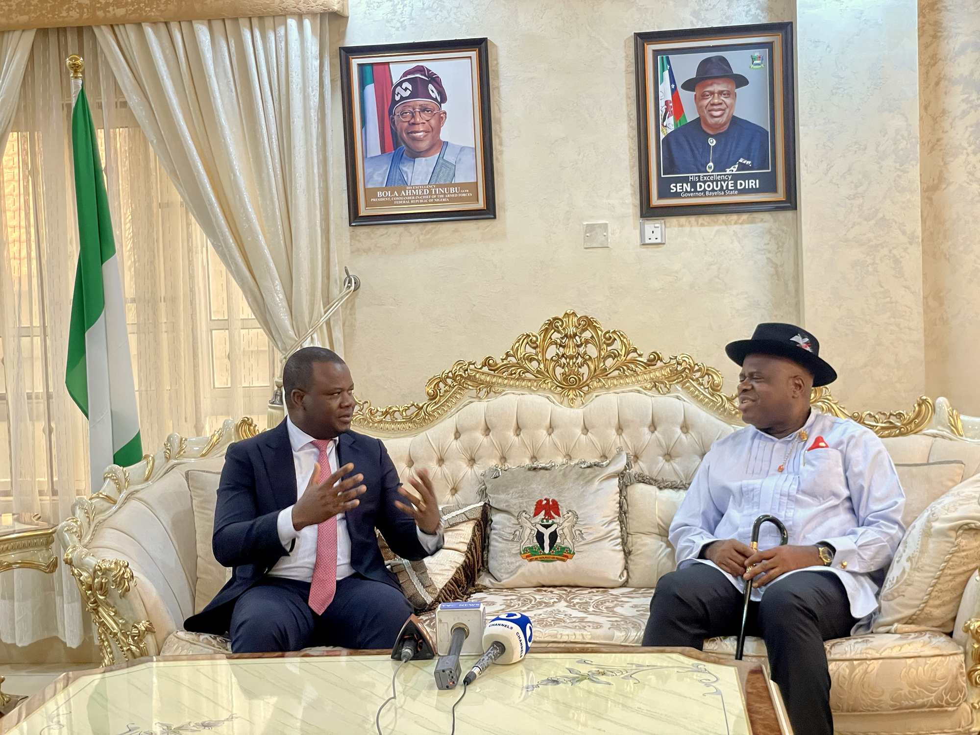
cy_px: 368
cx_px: 490
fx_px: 1472
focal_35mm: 52
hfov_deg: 36.8
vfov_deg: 28.0
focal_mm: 6
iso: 160
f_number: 2
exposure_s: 1/52
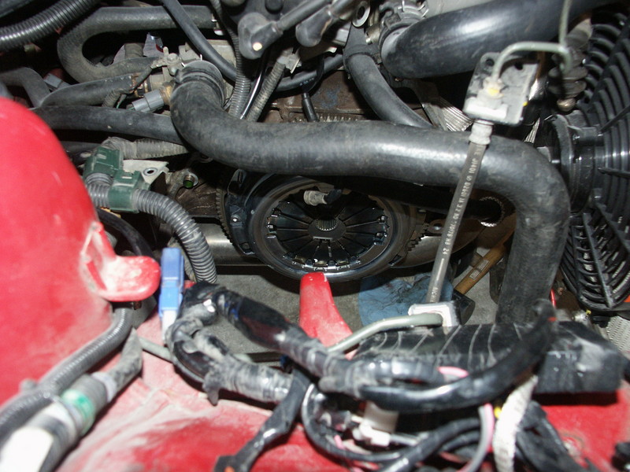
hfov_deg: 56.8
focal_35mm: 32
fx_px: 582
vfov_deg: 44.2
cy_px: 236
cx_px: 315
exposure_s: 1/45
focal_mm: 8.46
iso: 200
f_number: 2.8
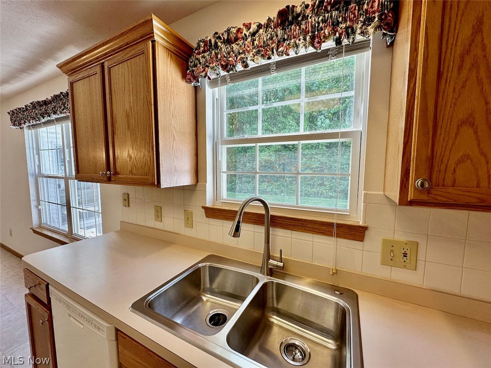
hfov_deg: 102.1
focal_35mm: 14
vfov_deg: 85.7
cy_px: 184
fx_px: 199
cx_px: 246
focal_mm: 2.22
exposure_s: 1/120
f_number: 2.2
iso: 64
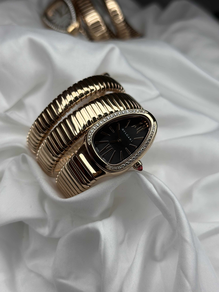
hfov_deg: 30.3
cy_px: 146
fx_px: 405
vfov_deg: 39.7
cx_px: 110
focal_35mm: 48
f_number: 1.78
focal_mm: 6.86
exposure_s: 1/1475
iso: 80
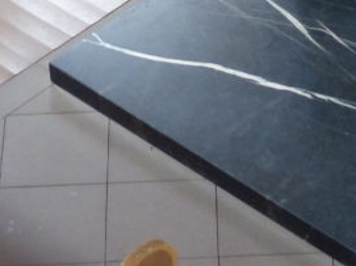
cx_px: 250
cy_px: -157
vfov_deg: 7.7
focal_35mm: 189
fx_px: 1943
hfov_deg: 10.5
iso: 400
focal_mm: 9.1
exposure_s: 1/20
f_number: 2.8
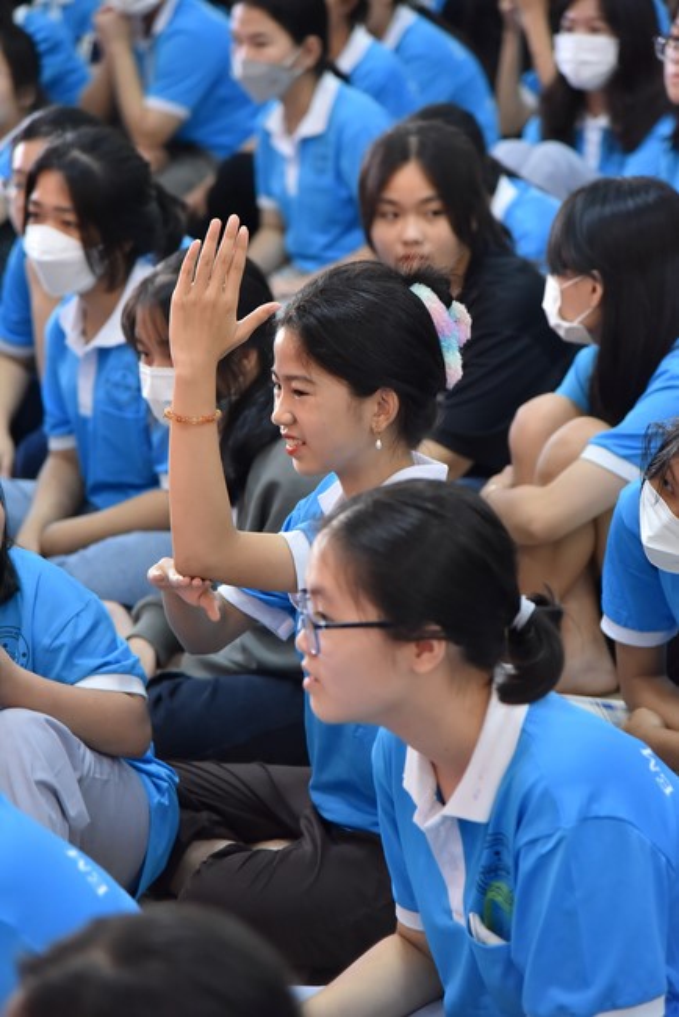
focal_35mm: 120
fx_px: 3391
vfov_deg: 17.1
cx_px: 340
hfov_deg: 11.4
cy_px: 508
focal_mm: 120
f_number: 4.5
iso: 3200
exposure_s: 1/125
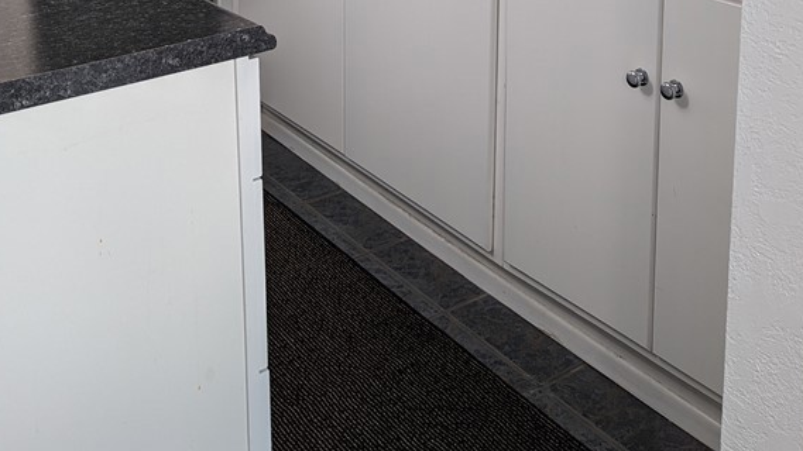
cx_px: 390
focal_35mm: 47
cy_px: -115
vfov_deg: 23.0
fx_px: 1001
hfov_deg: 43.7
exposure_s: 1/24
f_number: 1.85
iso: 66
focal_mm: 6.81
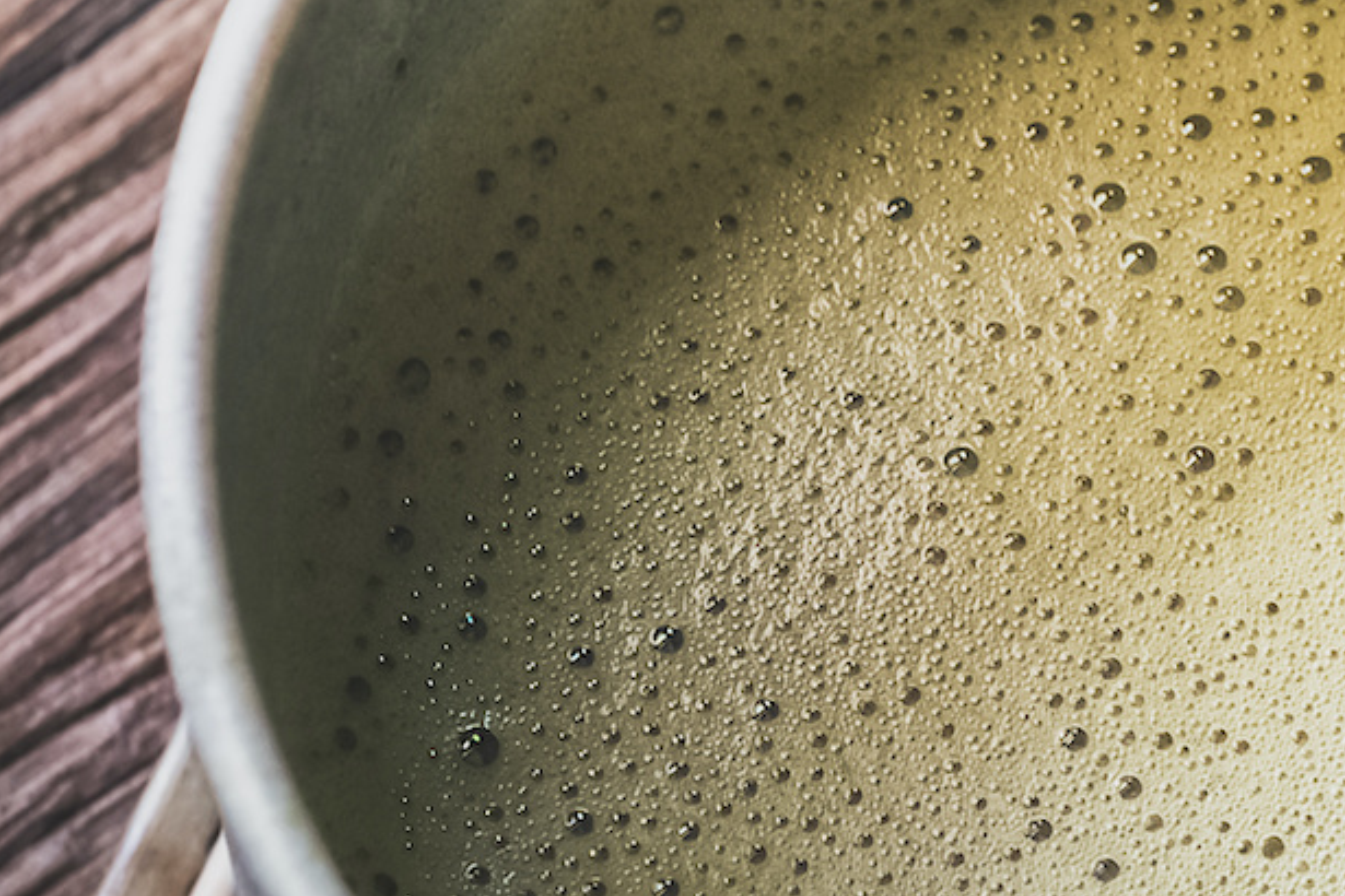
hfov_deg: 5.8
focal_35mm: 351
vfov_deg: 3.9
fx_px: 13113
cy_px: -76
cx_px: 2355
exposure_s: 1/90
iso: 1600
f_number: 4
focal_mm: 60
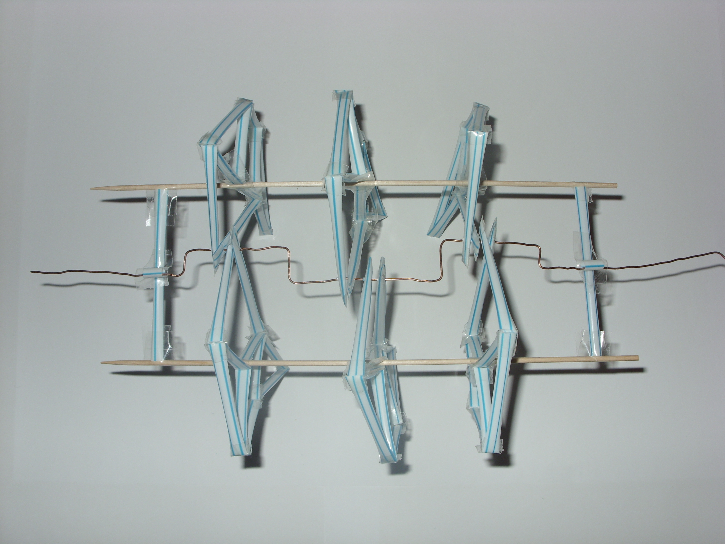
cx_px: 362
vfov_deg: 37.7
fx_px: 796
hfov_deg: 49.0
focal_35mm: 38
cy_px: 272
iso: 50
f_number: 4.9
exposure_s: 1/30
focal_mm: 6.3
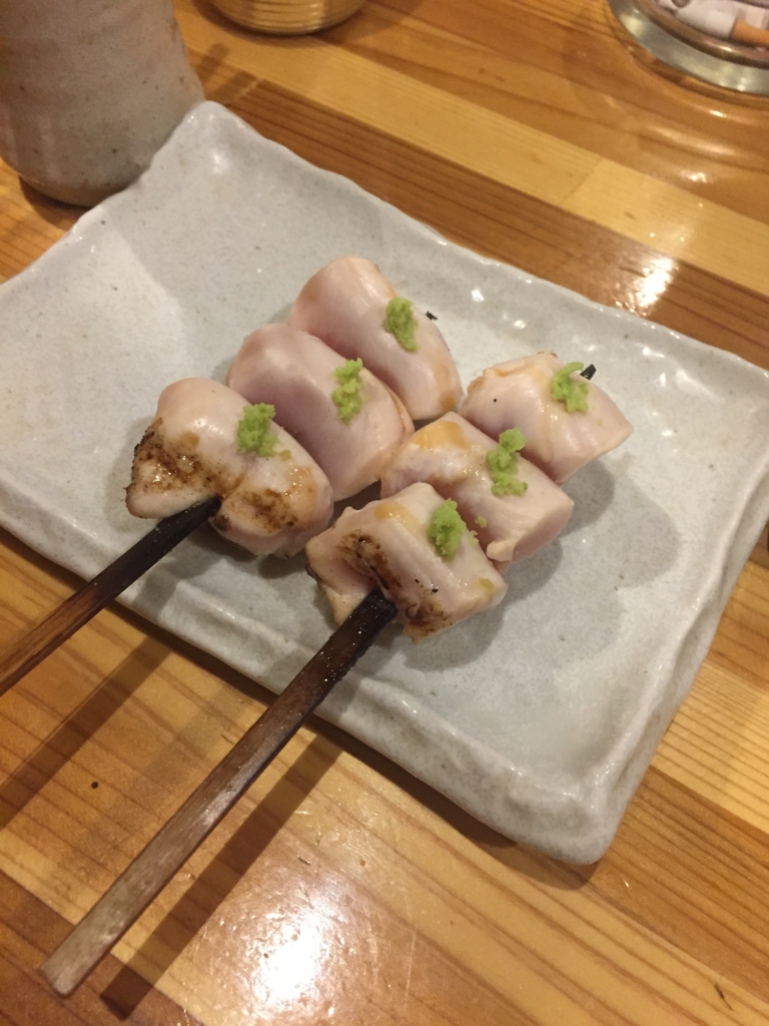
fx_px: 859
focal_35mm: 29
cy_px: 513
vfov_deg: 61.7
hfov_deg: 48.2
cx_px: 384
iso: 250
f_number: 2.2
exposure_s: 1/24
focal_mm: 4.15
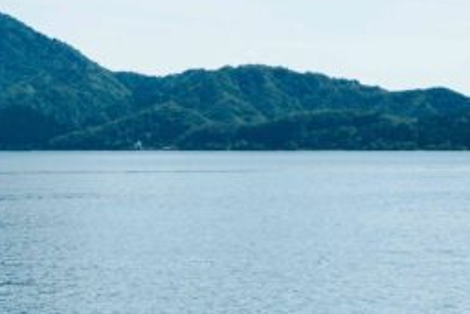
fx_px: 1776
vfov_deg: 10.1
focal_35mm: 136
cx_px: -50
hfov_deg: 14.7
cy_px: 221
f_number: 13
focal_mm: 34
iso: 100
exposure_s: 1/250
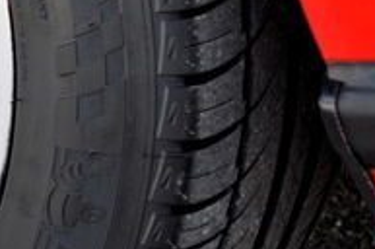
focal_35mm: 287
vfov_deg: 4.8
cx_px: -282
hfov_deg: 7.0
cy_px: 37
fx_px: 2985
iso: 500
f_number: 6.3
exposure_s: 1/160
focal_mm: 48
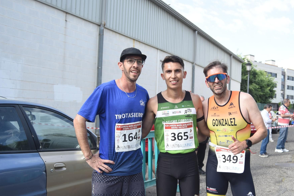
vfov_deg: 31.2
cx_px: 180
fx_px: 351
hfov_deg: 45.1
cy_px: 105
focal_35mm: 43
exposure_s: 1/200
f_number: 6.3
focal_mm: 29
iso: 100
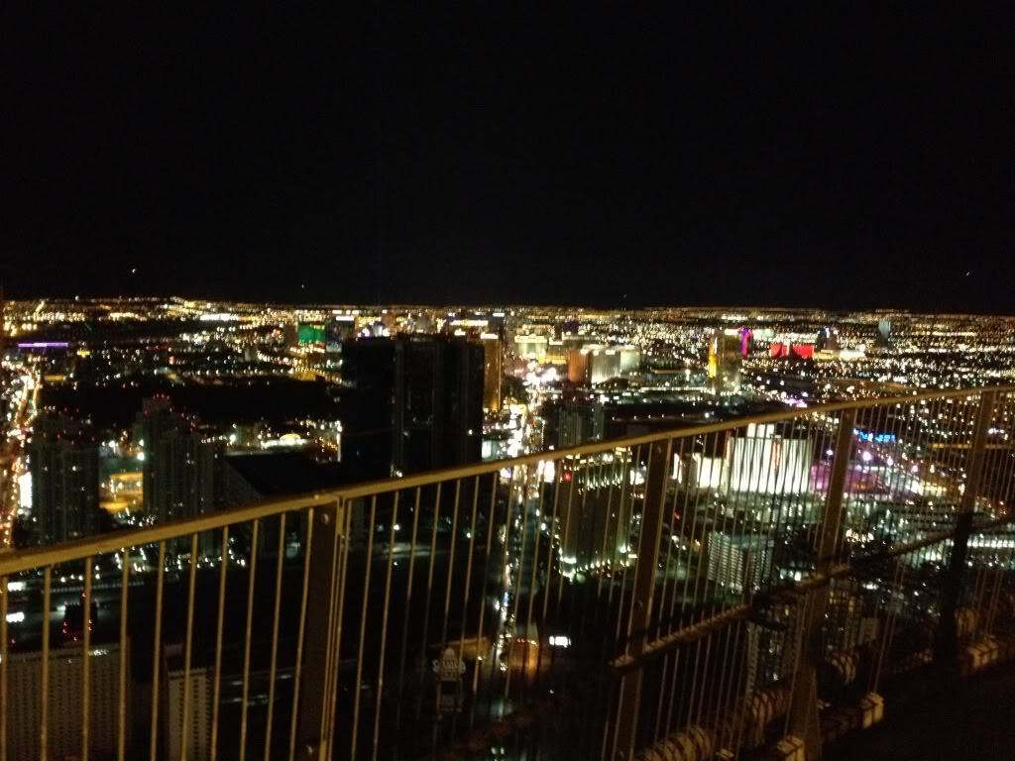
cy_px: 380
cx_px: 508
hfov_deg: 52.6
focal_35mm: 35
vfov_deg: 40.7
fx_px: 1026
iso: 800
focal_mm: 4.3
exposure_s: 1/15
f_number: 2.4
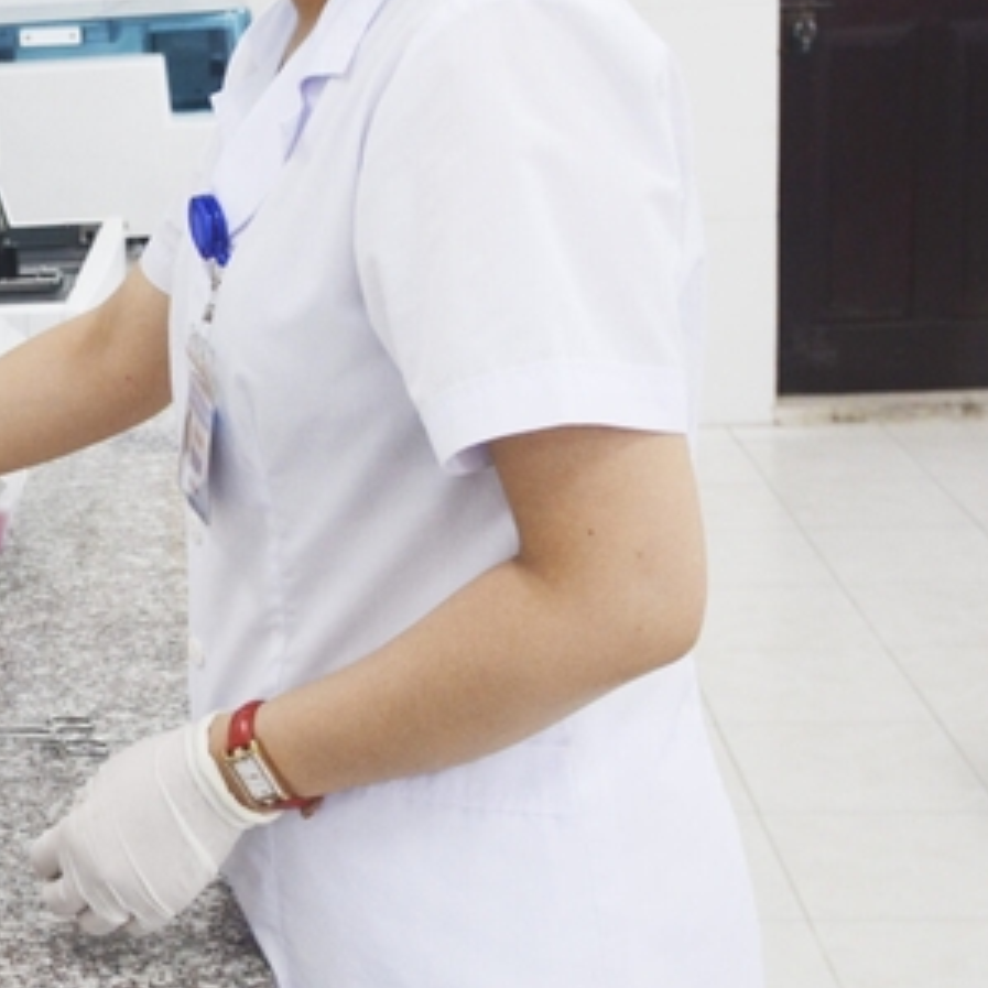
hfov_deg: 22.1
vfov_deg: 22.9
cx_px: -13
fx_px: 2422
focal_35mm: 75
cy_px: 314
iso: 1000
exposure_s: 1/160
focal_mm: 22
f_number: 3.5
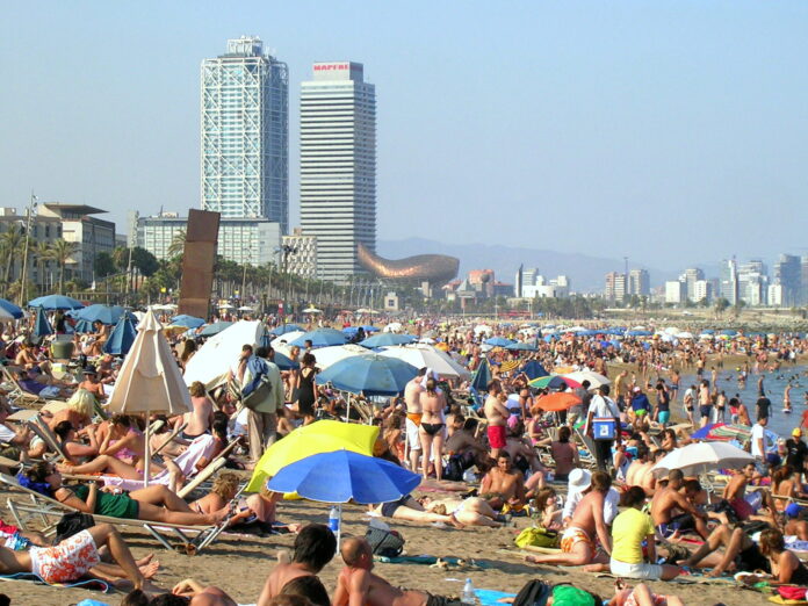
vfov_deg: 12.9
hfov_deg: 17.1
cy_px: 303
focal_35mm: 115
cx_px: 404
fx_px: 2684
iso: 50
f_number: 4.9
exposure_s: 1/473
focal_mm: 17.4
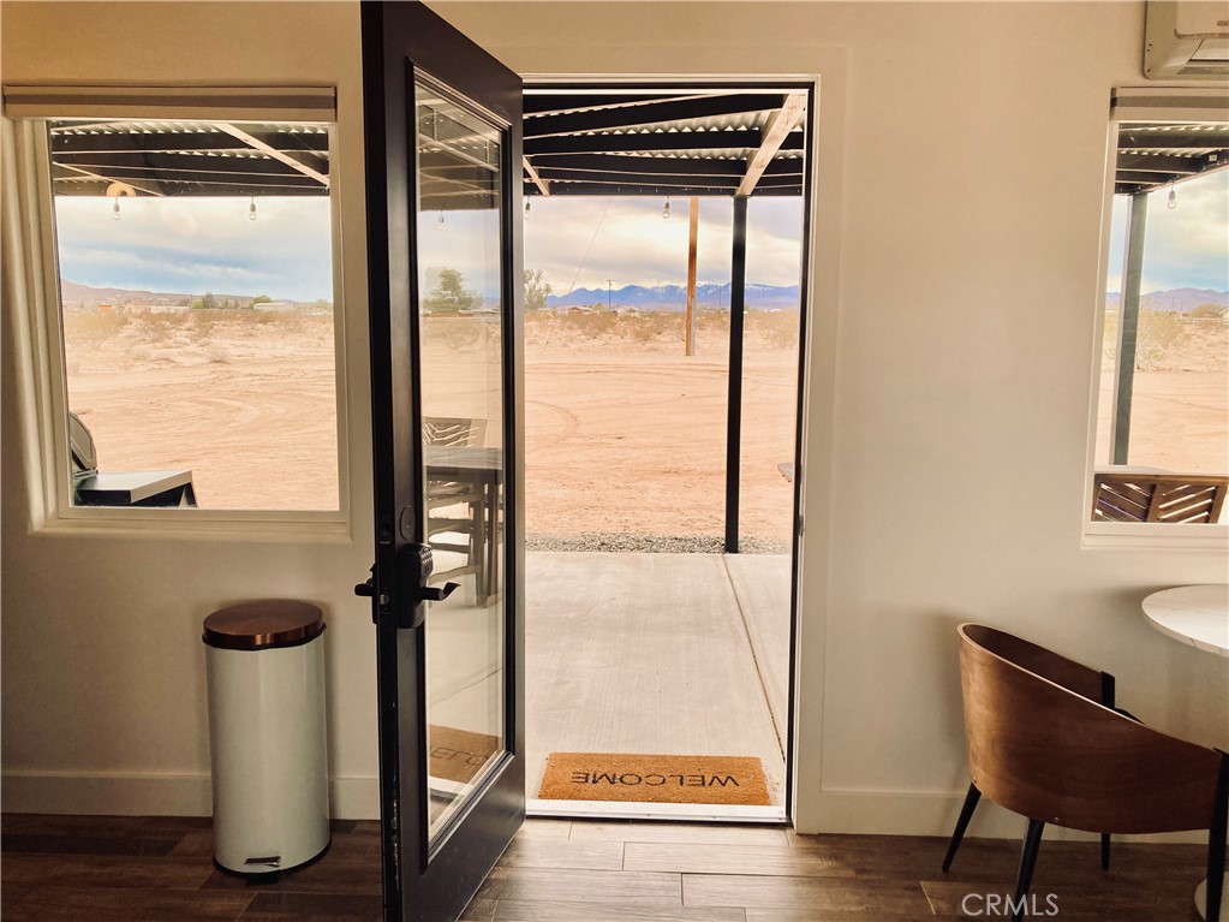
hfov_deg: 63.4
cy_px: 461
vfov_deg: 49.7
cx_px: 614
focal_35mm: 28
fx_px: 994
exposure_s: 1/214
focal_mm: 3.99
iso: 20
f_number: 1.8
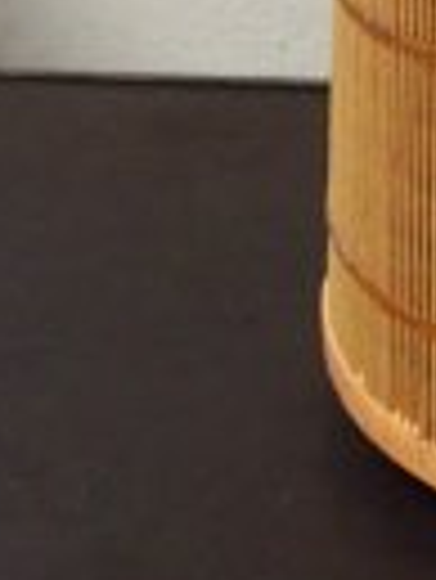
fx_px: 3152
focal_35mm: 188
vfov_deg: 9.8
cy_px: -540
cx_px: 908
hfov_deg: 7.6
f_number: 2.8
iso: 800
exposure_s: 1/25
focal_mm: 8.1
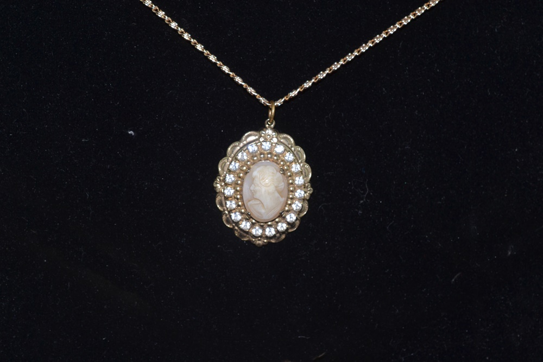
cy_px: 181
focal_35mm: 60
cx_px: 272
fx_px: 905
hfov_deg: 33.4
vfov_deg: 22.6
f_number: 8
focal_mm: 40
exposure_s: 1/60
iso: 100
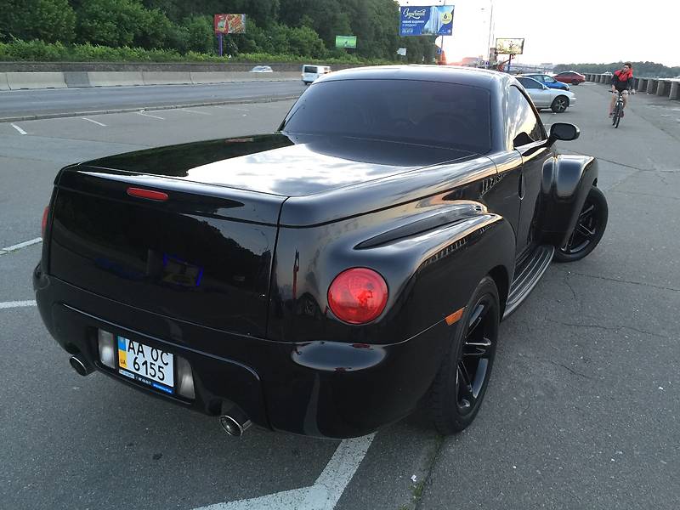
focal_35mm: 29
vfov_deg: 48.2
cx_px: 340
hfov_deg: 61.7
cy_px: 255
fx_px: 570
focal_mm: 4.2
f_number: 2.2
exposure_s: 1/17
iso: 50
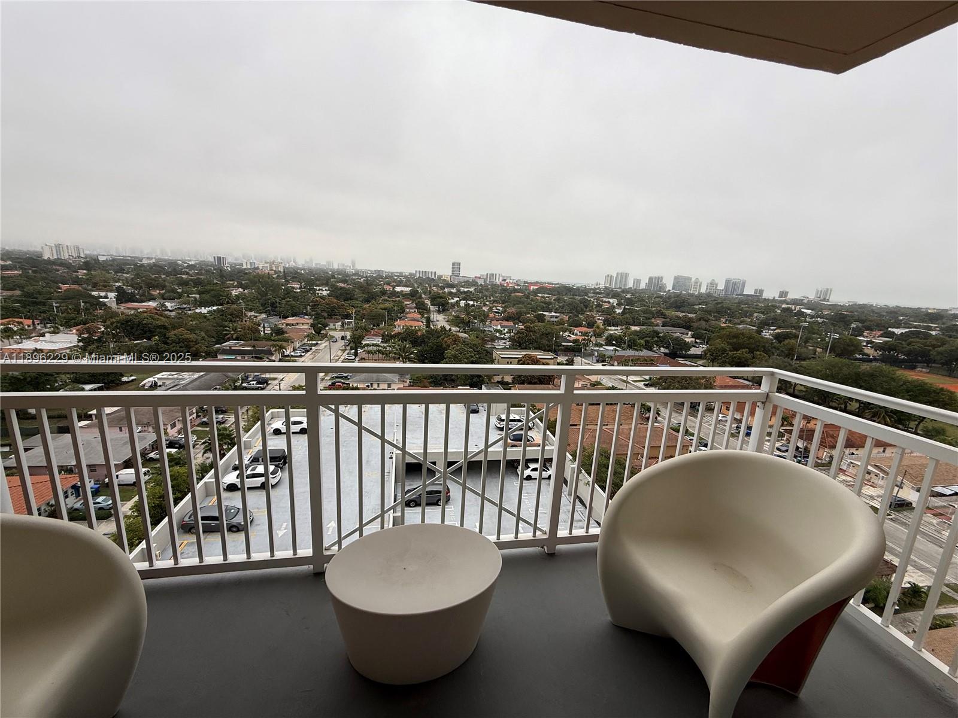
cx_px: 479
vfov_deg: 85.7
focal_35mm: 14
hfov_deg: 102.1
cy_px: 359
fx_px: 387
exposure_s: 1/219
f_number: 2.2
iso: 50
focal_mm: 2.22
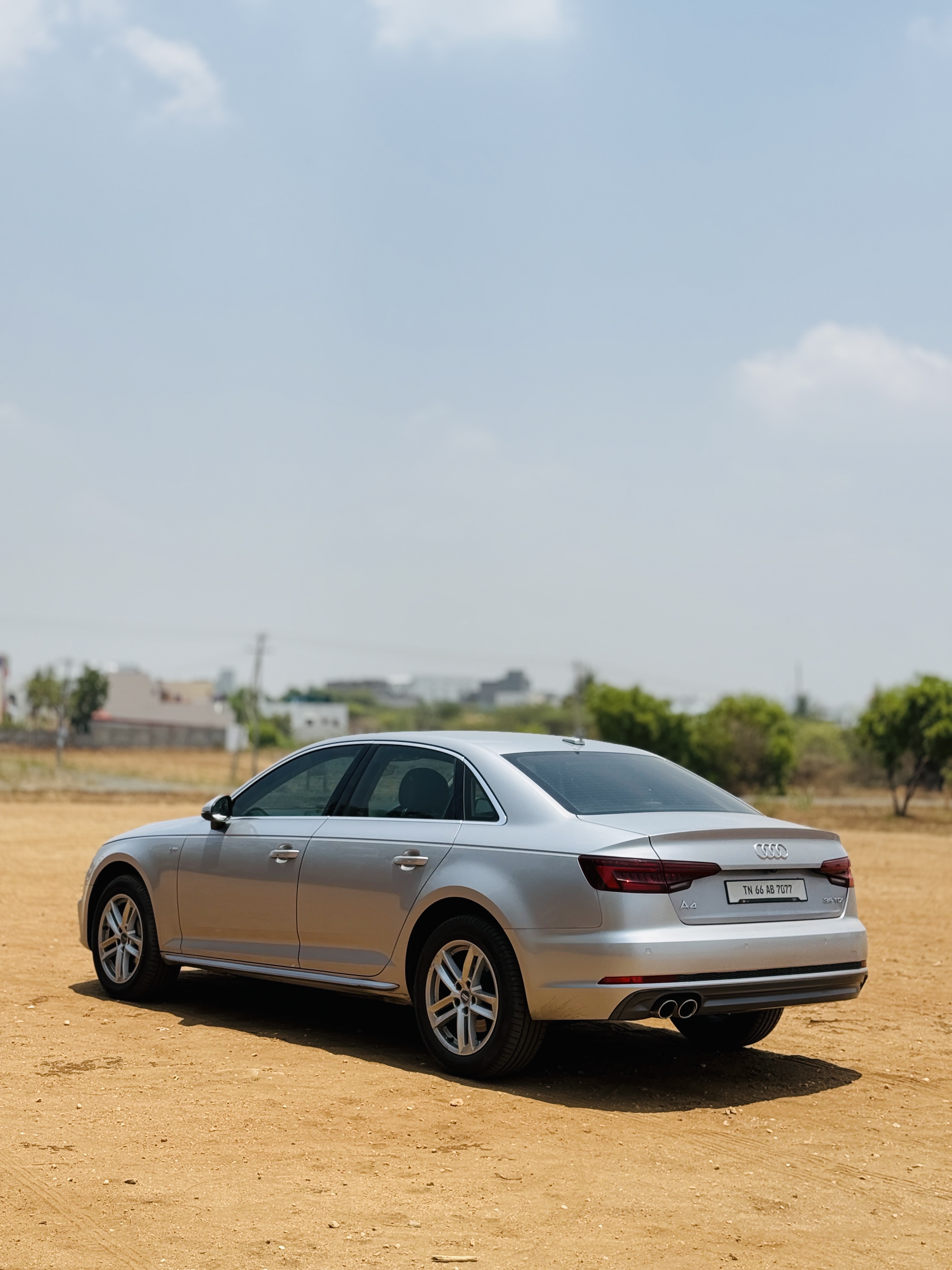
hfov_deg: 30.3
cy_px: 635
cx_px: 476
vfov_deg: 39.7
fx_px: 1760
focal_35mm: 48
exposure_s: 1/4587
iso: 100
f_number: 1.78
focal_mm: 6.76
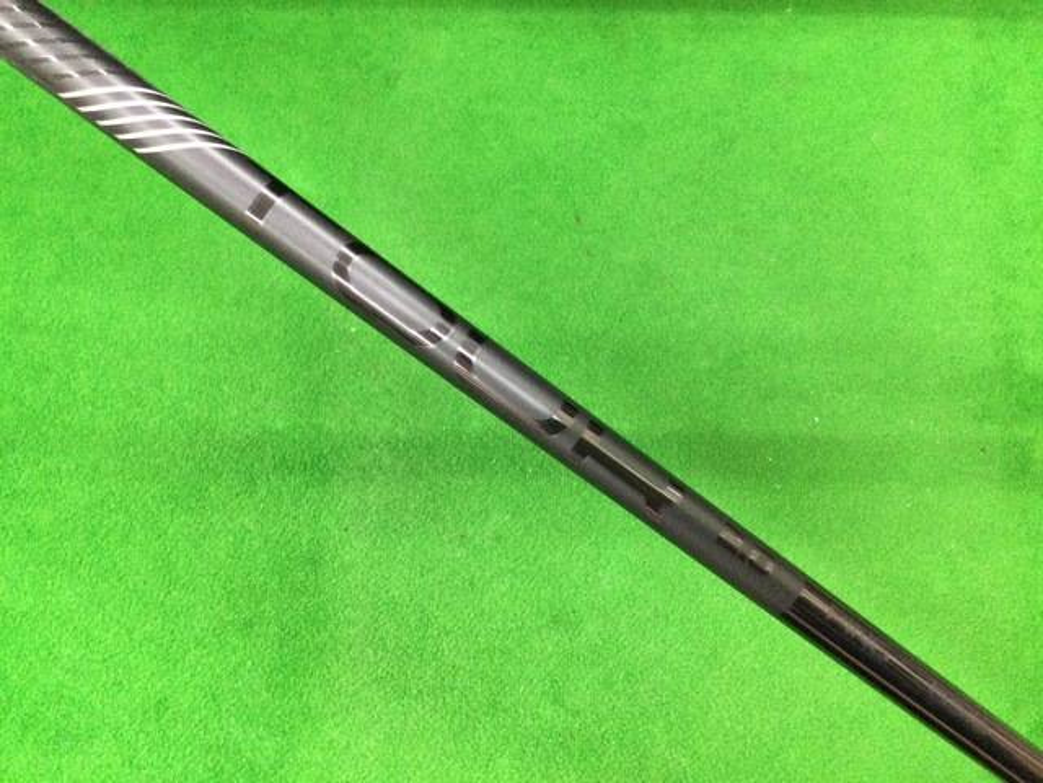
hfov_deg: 58.4
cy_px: 392
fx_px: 934
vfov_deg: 45.4
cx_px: 522
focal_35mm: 31
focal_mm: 3.3
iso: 200
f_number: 2.4
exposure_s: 1/30
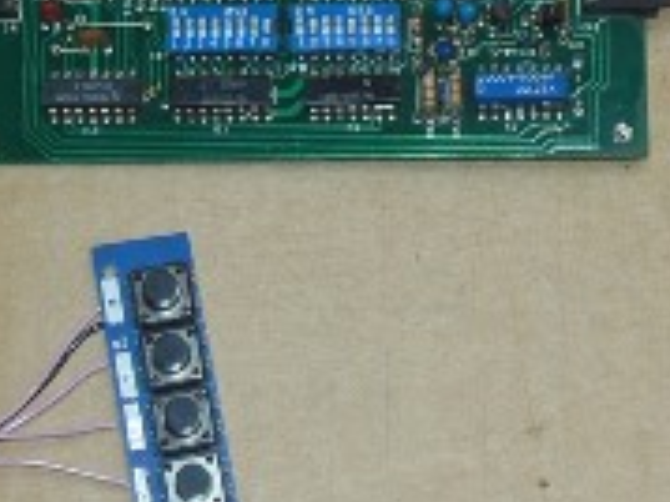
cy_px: 75
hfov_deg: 15.8
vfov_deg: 11.8
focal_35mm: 125
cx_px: 401
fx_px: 2418
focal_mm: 8.9
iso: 125
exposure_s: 1/60
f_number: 4
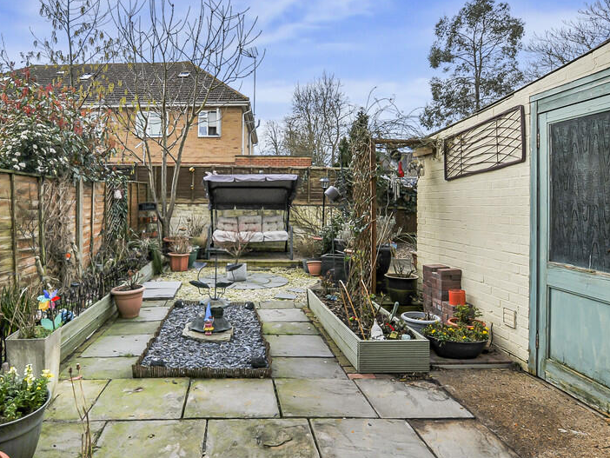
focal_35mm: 21
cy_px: 256
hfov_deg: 77.9
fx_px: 370
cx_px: 237
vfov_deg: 63.3
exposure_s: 1/640
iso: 200
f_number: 5.6
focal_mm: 10
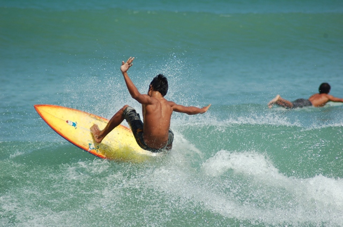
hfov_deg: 4.6
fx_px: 4279
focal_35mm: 450
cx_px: 172
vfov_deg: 3.0
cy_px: 114
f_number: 5.6
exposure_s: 1/1000
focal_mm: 300
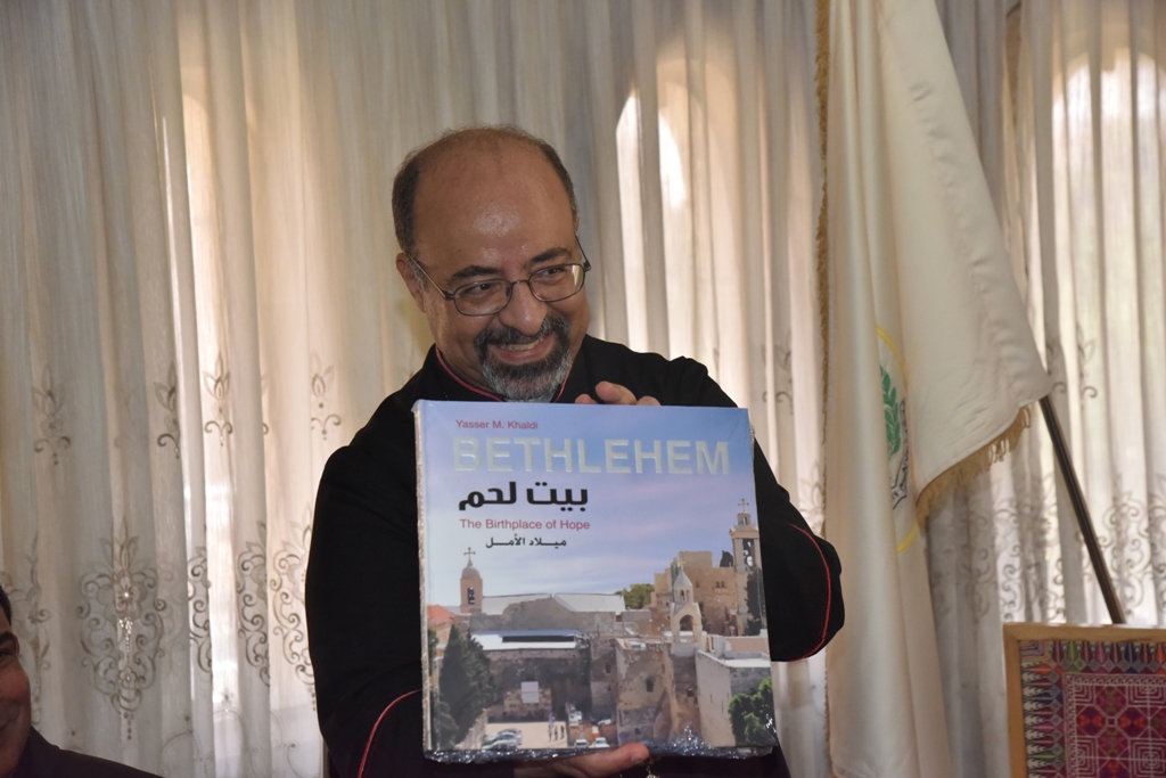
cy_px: 389
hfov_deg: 27.0
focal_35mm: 75
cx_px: 583
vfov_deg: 18.2
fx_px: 2429
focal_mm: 75
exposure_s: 1/250
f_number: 8
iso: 2500
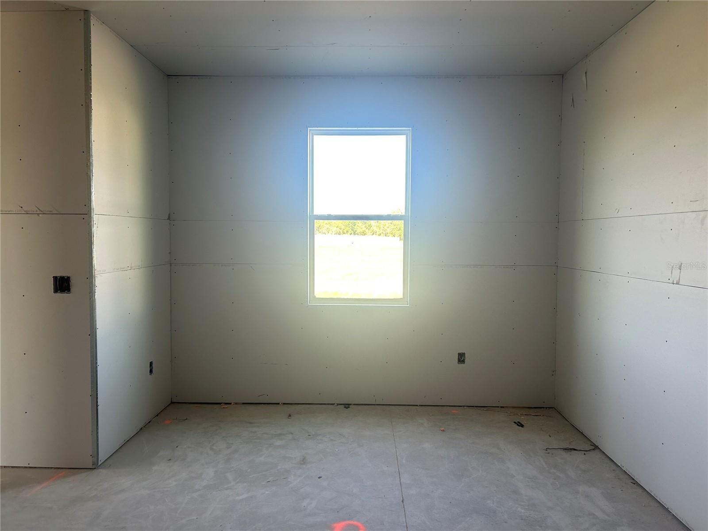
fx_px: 532
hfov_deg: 67.3
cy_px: 266
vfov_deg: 53.1
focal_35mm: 26
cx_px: 354
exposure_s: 1/121
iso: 64
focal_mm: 5.7
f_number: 1.5
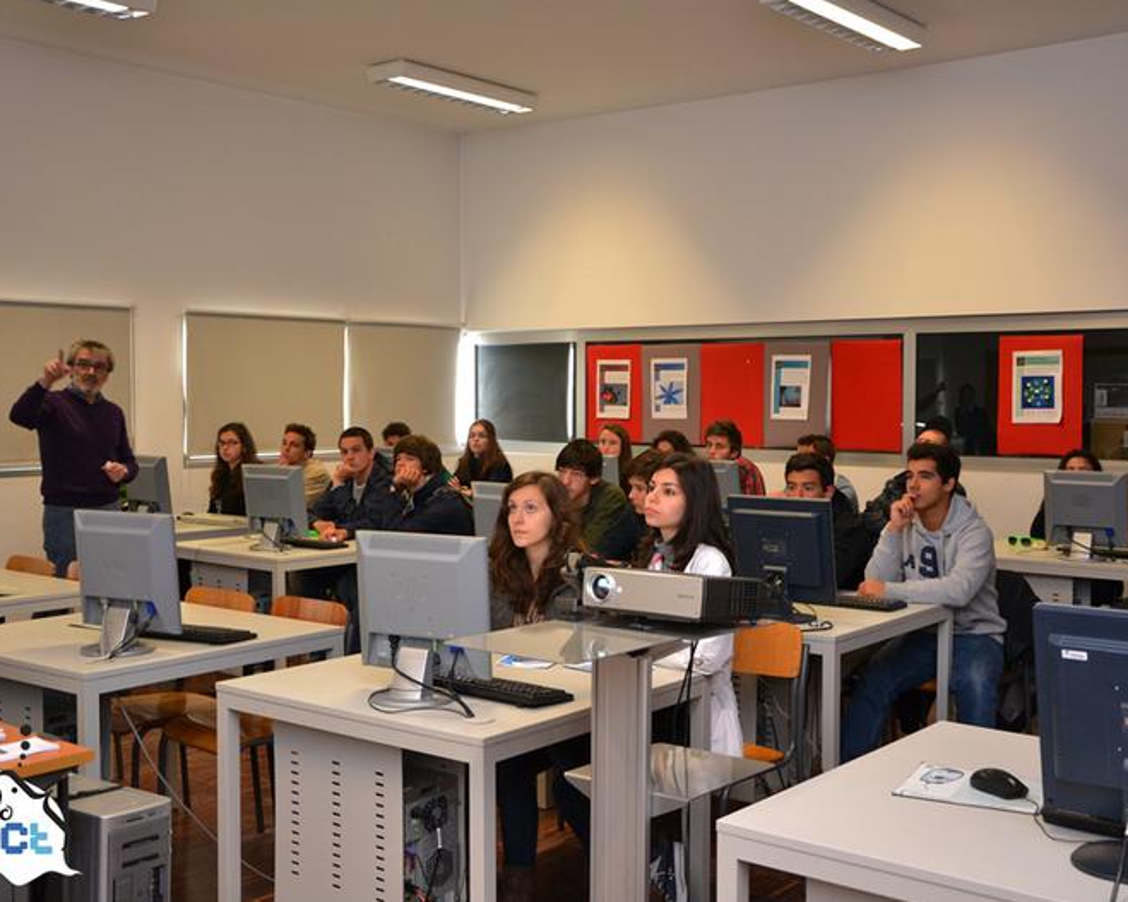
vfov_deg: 36.5
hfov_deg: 44.8
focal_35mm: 41
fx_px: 1369
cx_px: 592
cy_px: 449
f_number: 3.8
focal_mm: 24
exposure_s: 1/60
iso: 1250
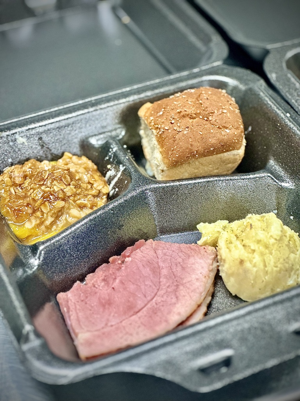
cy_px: 200
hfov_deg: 19.1
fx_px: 890
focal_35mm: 77
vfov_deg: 25.3
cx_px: 150
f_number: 2.8
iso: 320
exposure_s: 1/40
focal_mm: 9
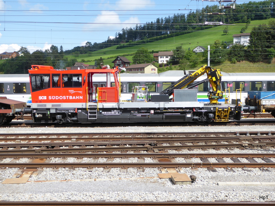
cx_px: 138
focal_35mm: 40
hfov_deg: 46.8
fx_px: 318
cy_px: 103
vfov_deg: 36.0
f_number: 3.8
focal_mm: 7.2
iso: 80
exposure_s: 1/400
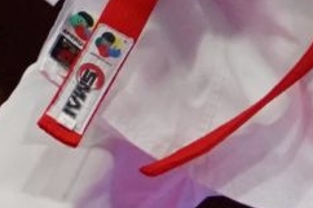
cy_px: -349
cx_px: -362
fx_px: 18984
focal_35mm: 2185
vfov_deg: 0.6
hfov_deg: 0.9
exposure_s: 1/1000
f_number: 4
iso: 2500
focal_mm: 196
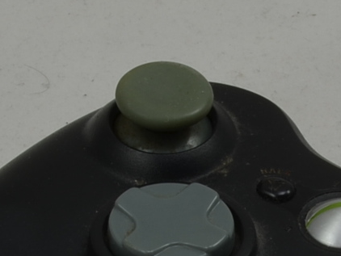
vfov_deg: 4.4
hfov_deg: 5.9
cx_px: 245
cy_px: 283
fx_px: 3312
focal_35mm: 336
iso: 100
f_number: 20
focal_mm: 40
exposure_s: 1/2.5
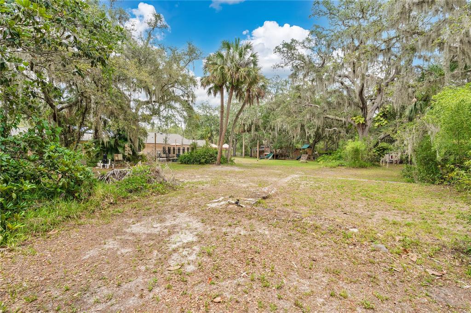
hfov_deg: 96.8
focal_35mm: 16
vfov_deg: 73.7
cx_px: 236
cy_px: 156
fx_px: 209
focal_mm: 16
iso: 100
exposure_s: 1/60
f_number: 8
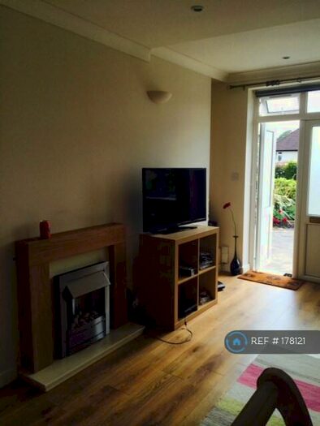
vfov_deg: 60.0
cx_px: 160
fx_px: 370
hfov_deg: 46.8
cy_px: 213
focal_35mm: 30
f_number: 2.2
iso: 32
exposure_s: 1/366
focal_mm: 4.12
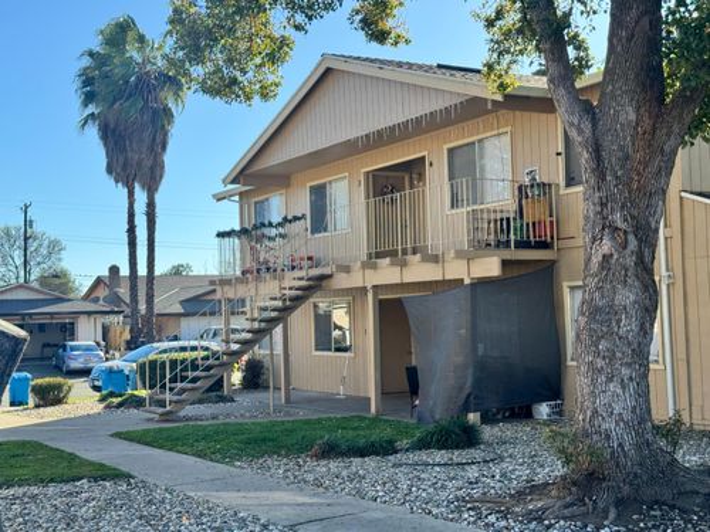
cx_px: 355
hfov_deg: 39.7
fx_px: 985
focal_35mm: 48
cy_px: 266
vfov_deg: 30.3
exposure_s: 1/1312
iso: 64
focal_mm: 6.76
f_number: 1.78
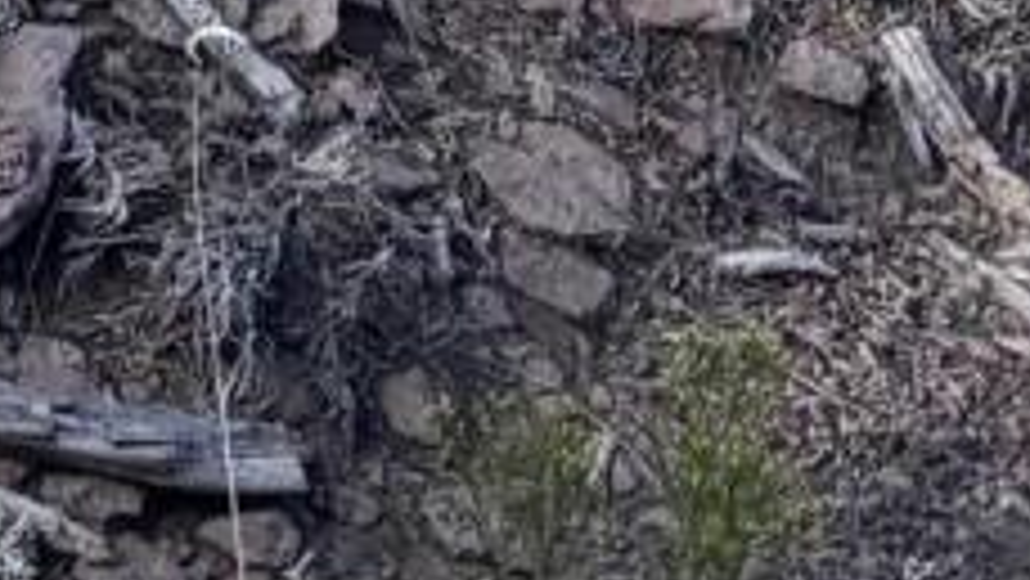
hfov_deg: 7.6
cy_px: -2931
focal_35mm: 247
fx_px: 6748
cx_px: -2145
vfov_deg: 4.0
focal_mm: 5.96
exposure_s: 1/1178
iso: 50
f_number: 1.6
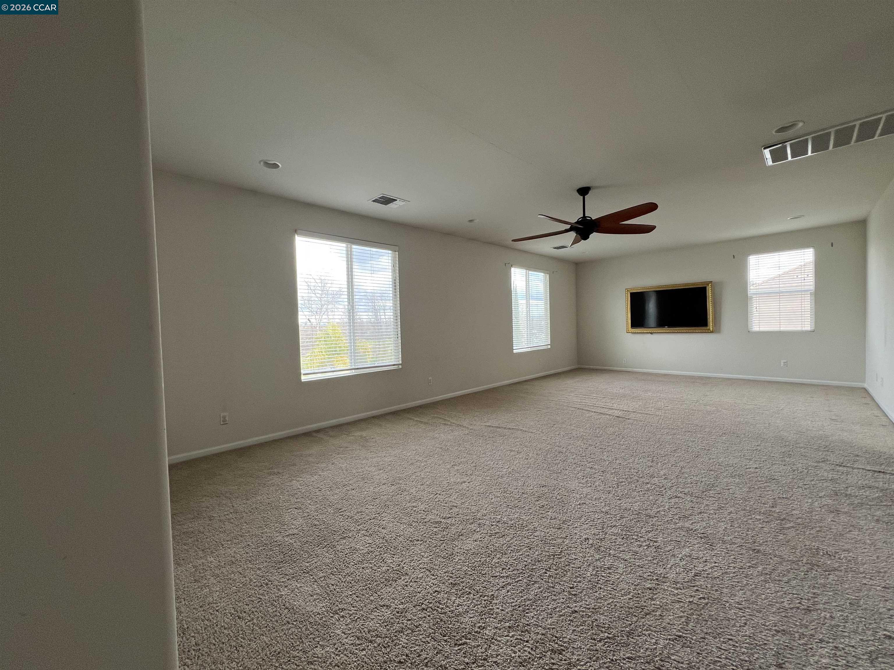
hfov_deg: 106.2
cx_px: 447
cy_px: 335
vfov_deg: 89.9
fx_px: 336
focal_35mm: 13
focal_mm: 1.57
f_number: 1.8
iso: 80
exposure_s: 1/120
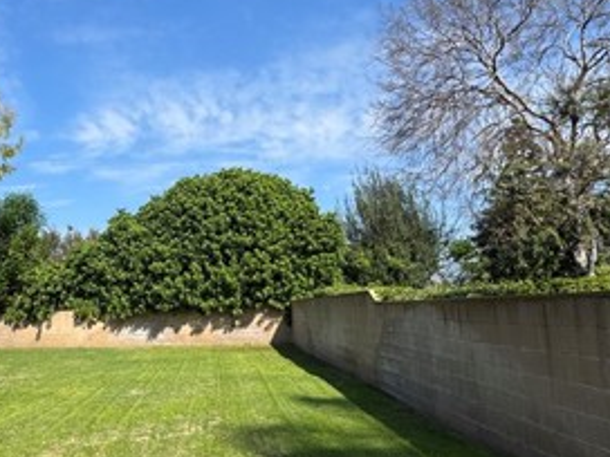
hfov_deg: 52.7
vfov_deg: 42.9
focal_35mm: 33
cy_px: 253
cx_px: 148
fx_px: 582
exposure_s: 1/1789
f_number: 2.2
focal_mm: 2.22
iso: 50
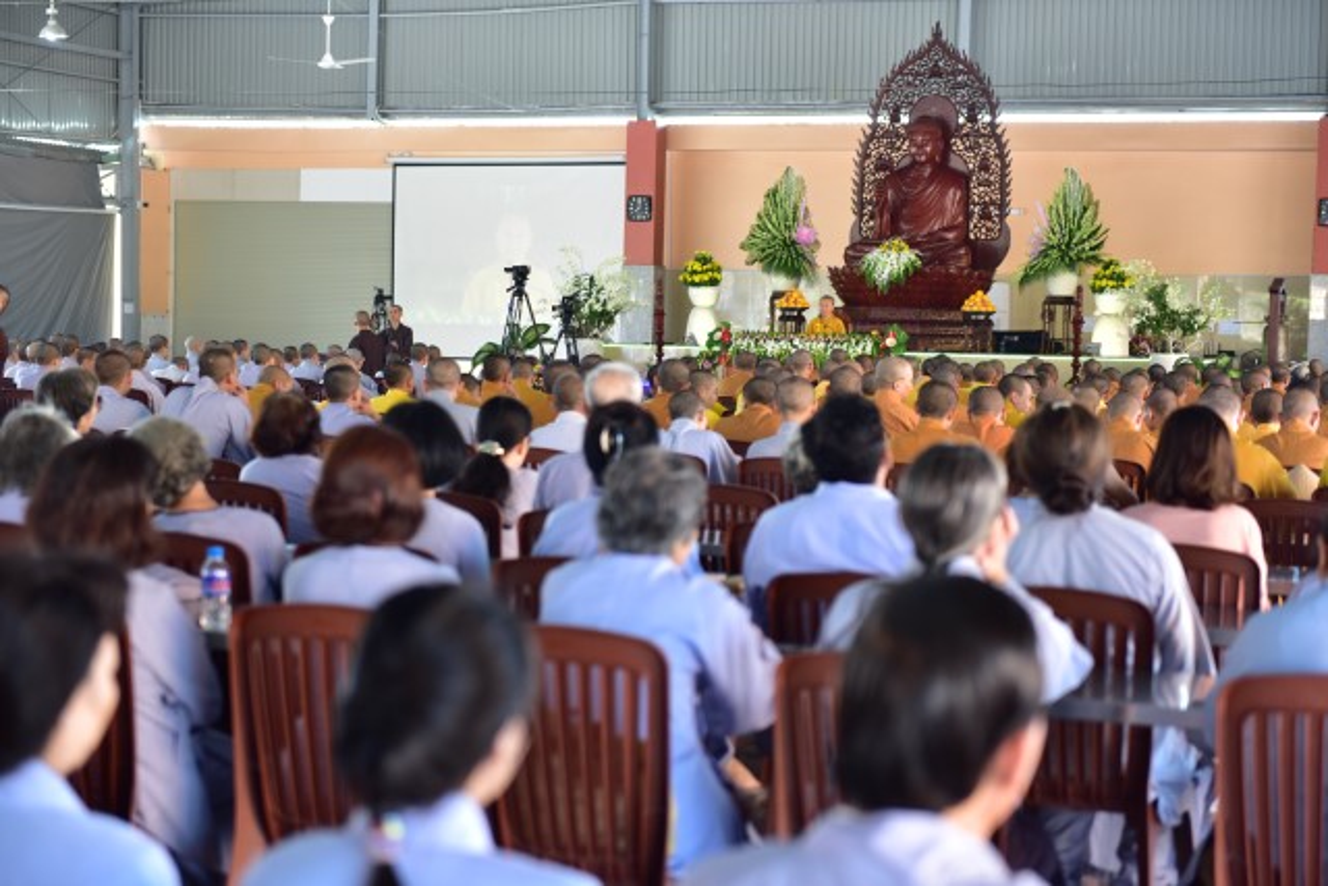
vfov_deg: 19.5
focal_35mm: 70
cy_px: 443
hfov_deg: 28.8
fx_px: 2583
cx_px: 664
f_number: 2.8
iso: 640
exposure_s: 1/100
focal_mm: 70
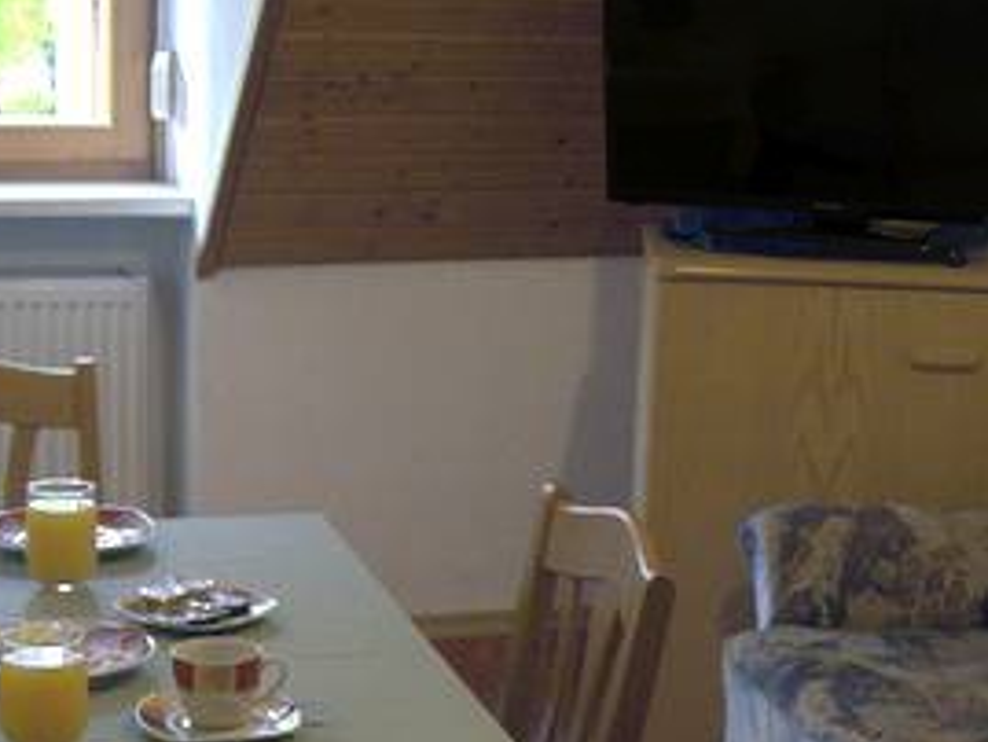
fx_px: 2713
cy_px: 639
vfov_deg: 15.4
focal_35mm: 95
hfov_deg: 20.4
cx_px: 823
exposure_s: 1/60
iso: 800
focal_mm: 20
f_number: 4.2
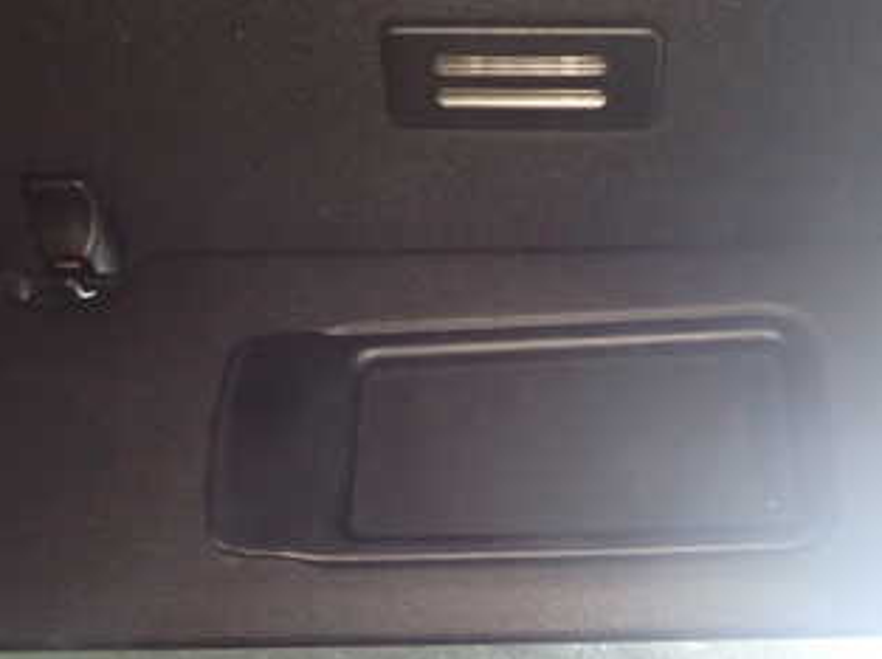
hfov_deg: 39.7
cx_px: 482
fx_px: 1222
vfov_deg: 30.0
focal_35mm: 48
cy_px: 428
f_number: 2
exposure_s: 1/30
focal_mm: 4.5
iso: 800
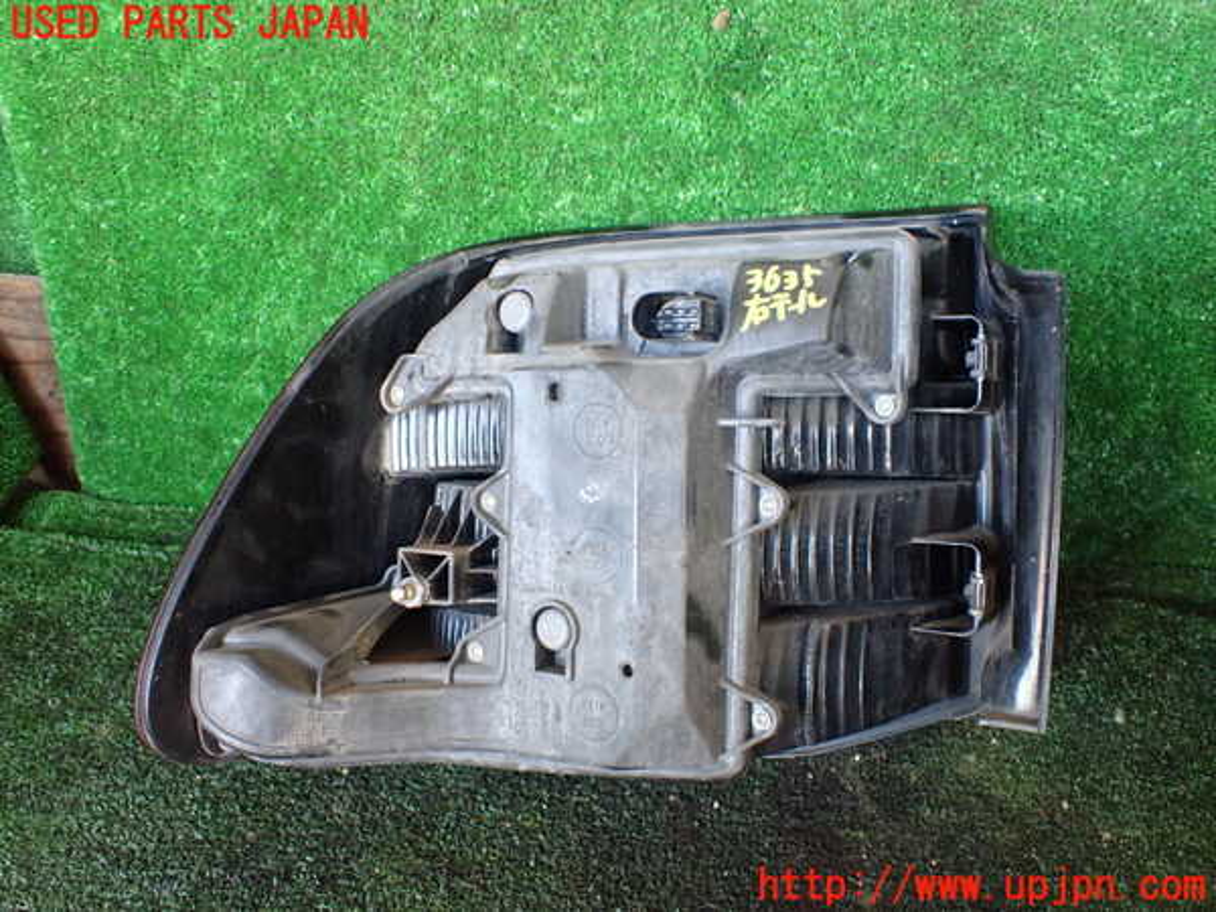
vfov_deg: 46.8
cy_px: 456
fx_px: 1054
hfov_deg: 60.0
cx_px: 608
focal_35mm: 30
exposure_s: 1/80
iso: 800
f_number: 2.3
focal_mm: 5.4
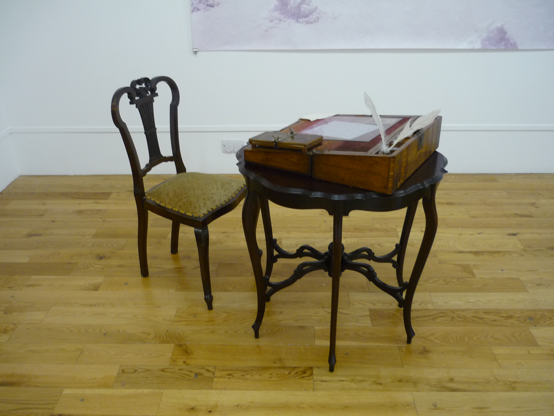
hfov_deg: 55.4
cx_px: 277
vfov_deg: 42.9
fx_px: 528
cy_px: 208
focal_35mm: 33
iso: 160
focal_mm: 5.5
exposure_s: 1/30
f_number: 2.8
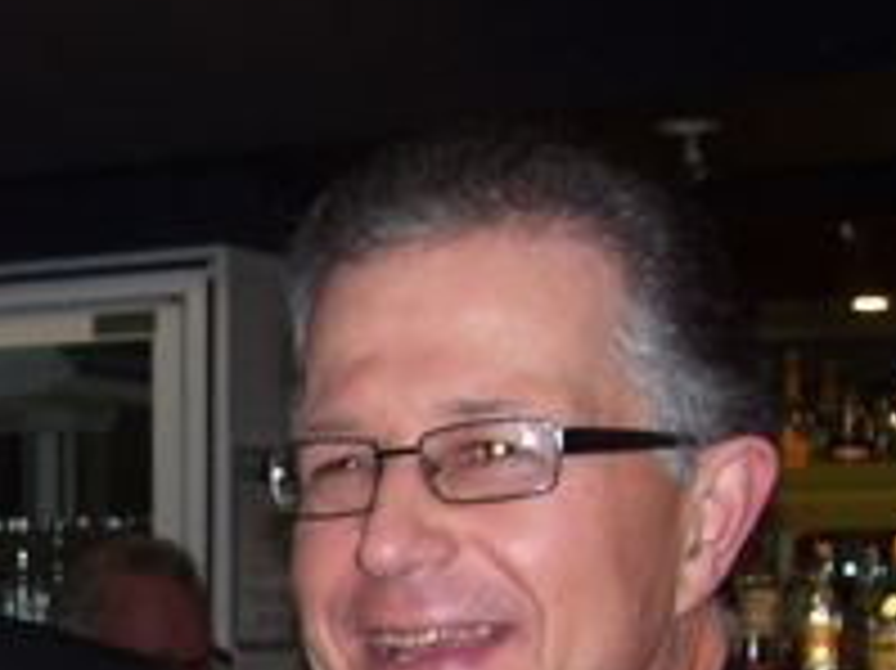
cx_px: -261
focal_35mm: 116
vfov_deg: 12.2
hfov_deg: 16.1
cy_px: 1007
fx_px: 3001
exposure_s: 1/60
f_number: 2.7
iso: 80
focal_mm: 6
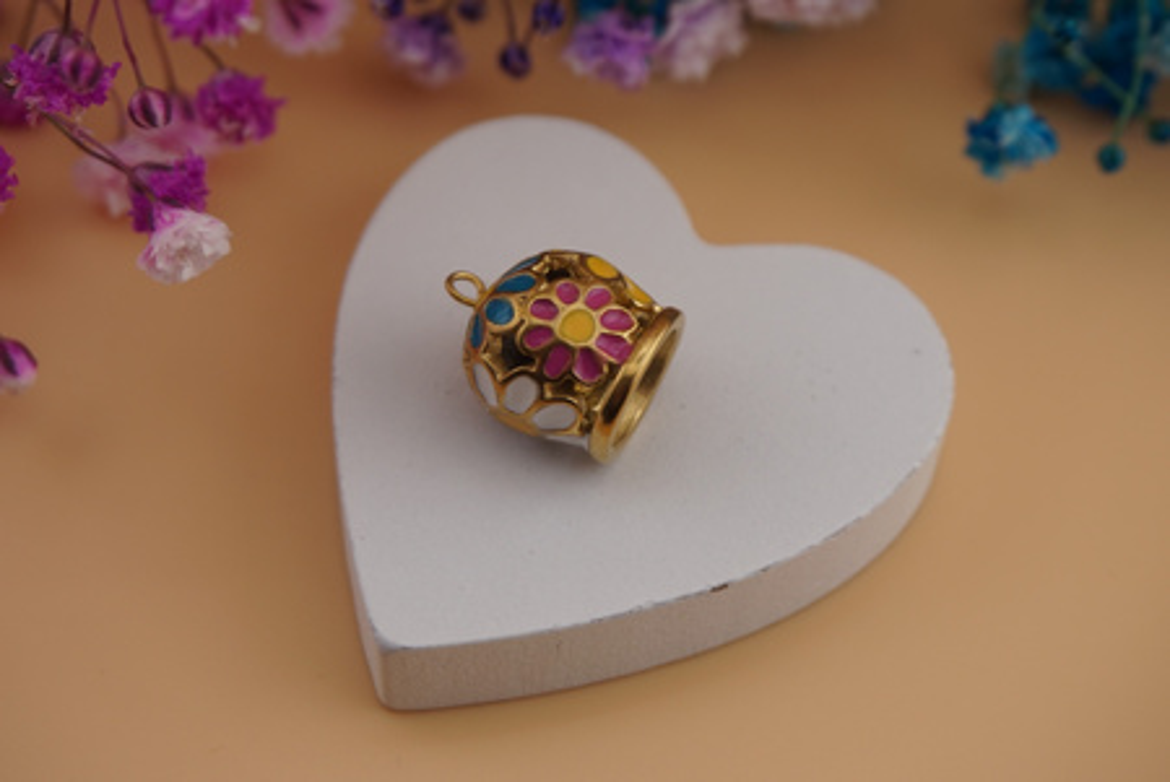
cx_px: 585
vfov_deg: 25.8
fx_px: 1708
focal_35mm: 52
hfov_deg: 37.8
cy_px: 391
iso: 100
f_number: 6.3
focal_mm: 35
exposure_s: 1/100
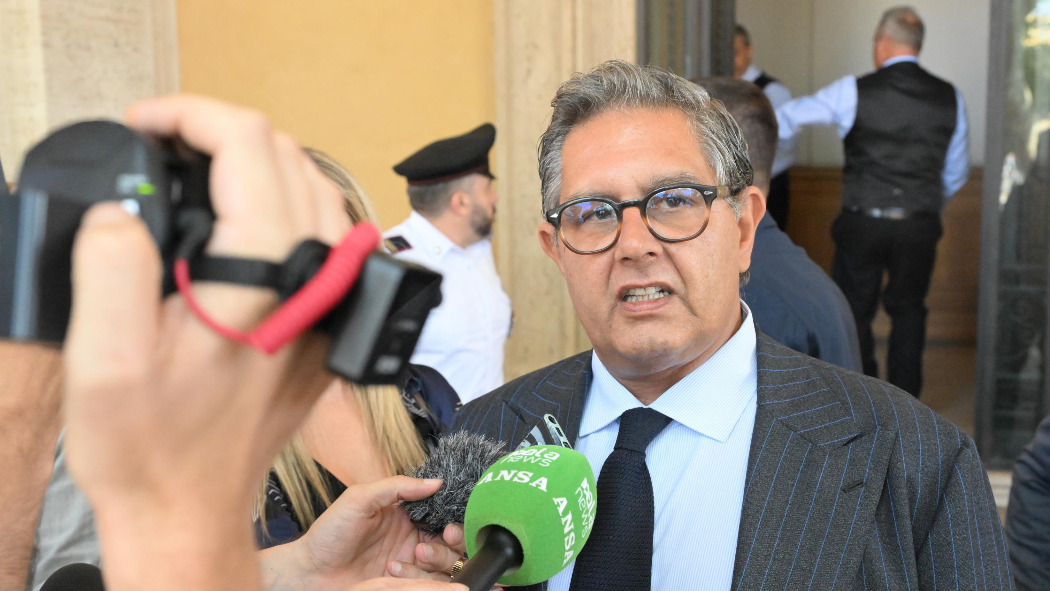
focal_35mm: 47
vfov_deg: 25.4
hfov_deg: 43.7
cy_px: 341
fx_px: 1309
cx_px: 524
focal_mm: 44
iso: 8000
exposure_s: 1/640
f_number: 7.1
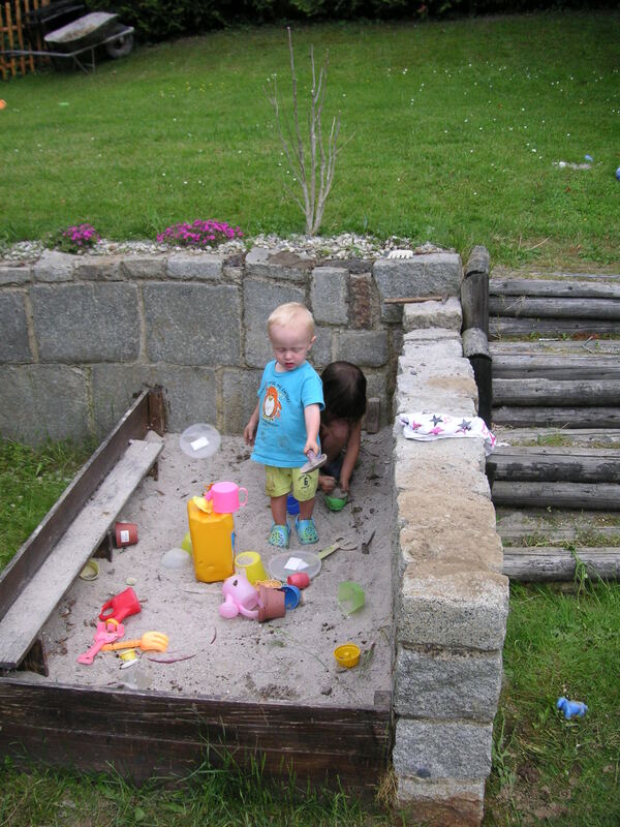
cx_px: 310
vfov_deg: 50.1
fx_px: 884
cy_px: 414
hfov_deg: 38.7
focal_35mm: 37
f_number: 2.8
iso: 50
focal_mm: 6.1
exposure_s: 1/500
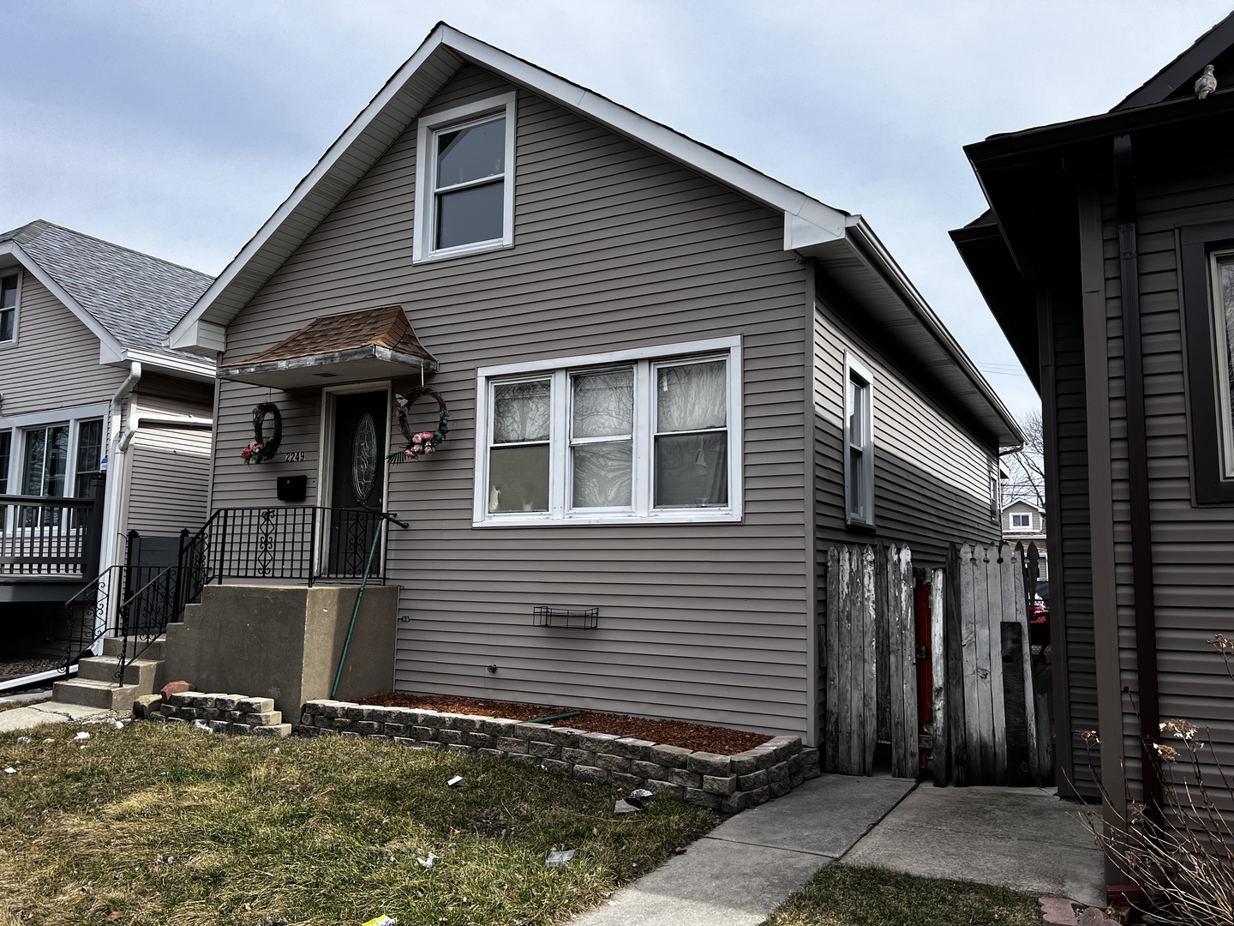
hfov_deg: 67.3
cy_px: 463
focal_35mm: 26
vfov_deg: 53.1
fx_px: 927
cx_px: 617
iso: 50
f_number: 1.5
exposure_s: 1/2841
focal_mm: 5.7
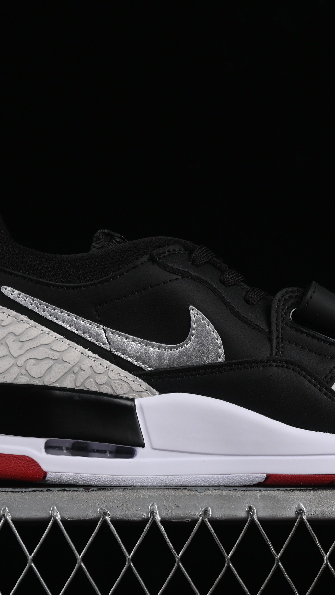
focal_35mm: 119
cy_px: 296
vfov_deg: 18.0
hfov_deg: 10.2
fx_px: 1879
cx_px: 241
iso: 160
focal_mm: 50
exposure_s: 1/160
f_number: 10
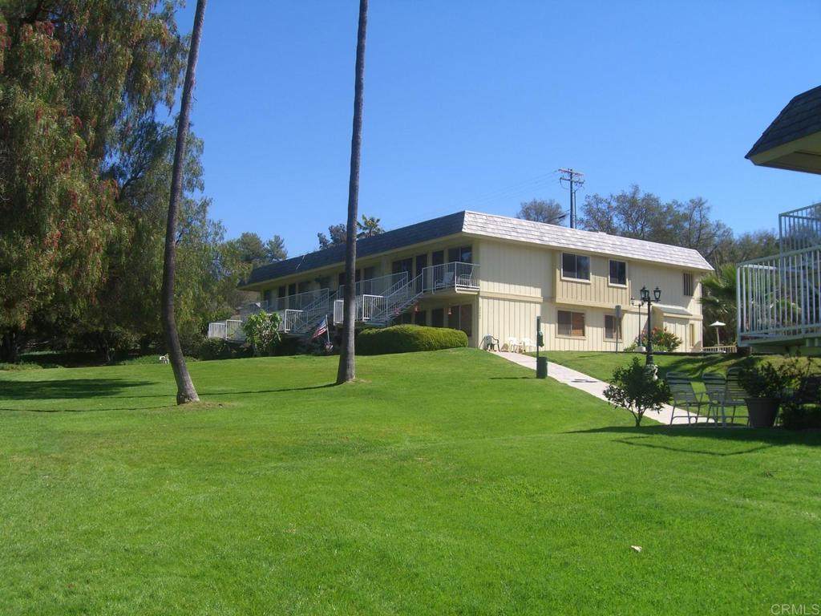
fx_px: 901
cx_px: 410
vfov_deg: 37.7
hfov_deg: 49.0
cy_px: 308
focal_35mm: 38
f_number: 8
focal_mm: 7.9
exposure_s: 1/125
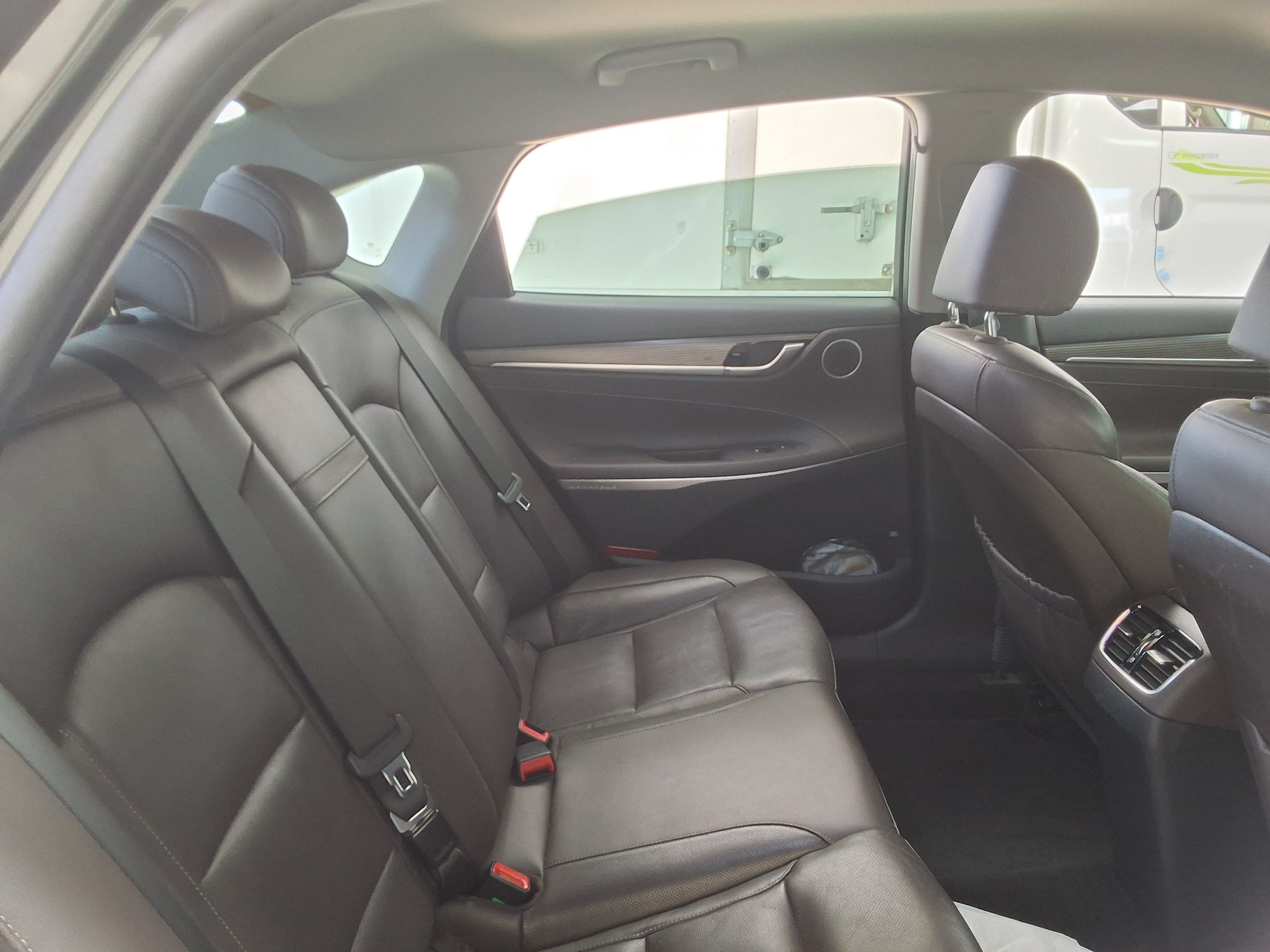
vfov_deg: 49.7
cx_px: 635
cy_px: 476
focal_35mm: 28
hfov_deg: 63.4
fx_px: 1027
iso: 160
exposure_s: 1/40
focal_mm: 2.91
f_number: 1.9
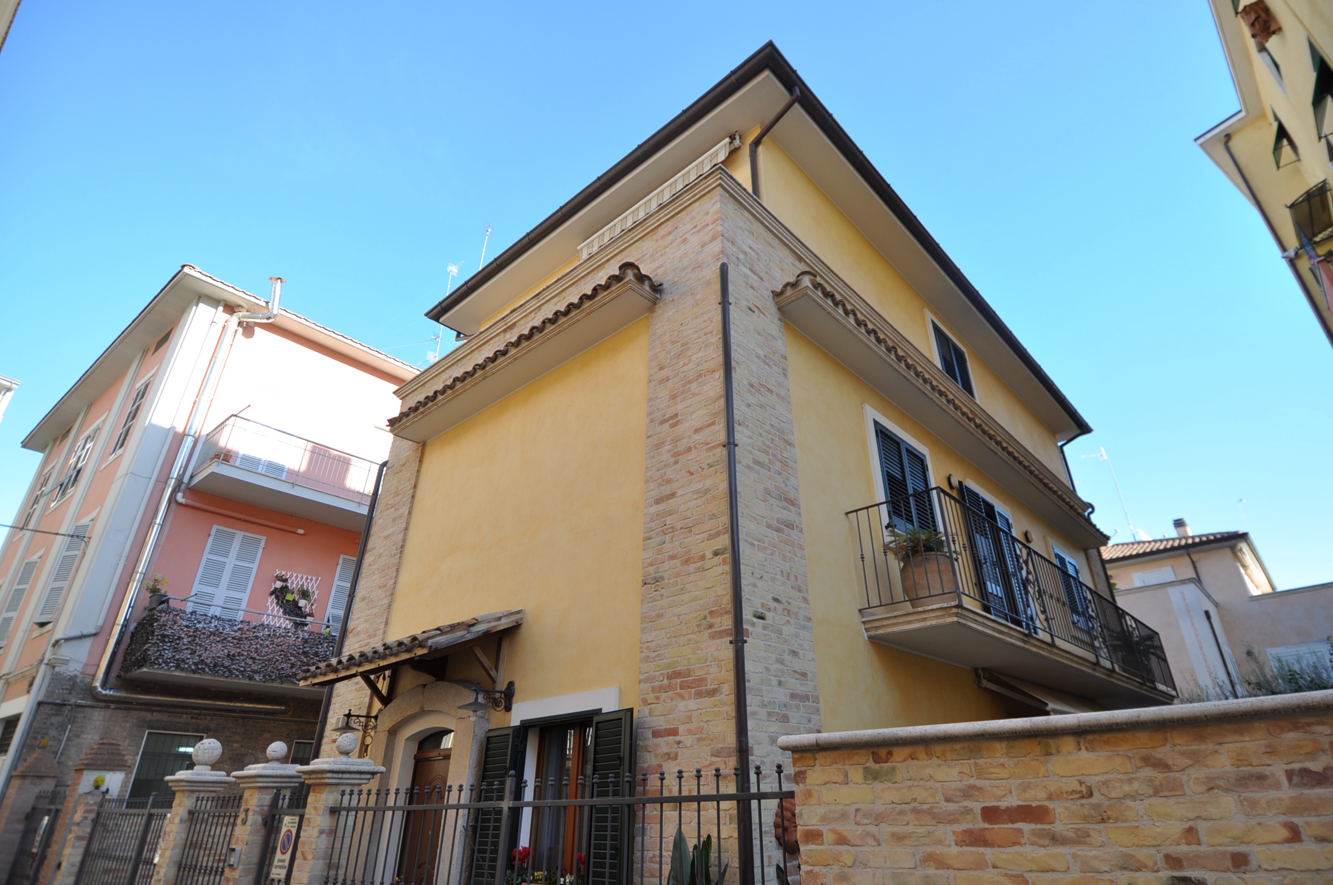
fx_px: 666
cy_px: 442
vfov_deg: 67.2
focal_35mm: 18
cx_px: 666
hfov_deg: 90.1
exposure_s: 1/400
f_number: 4.5
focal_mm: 12
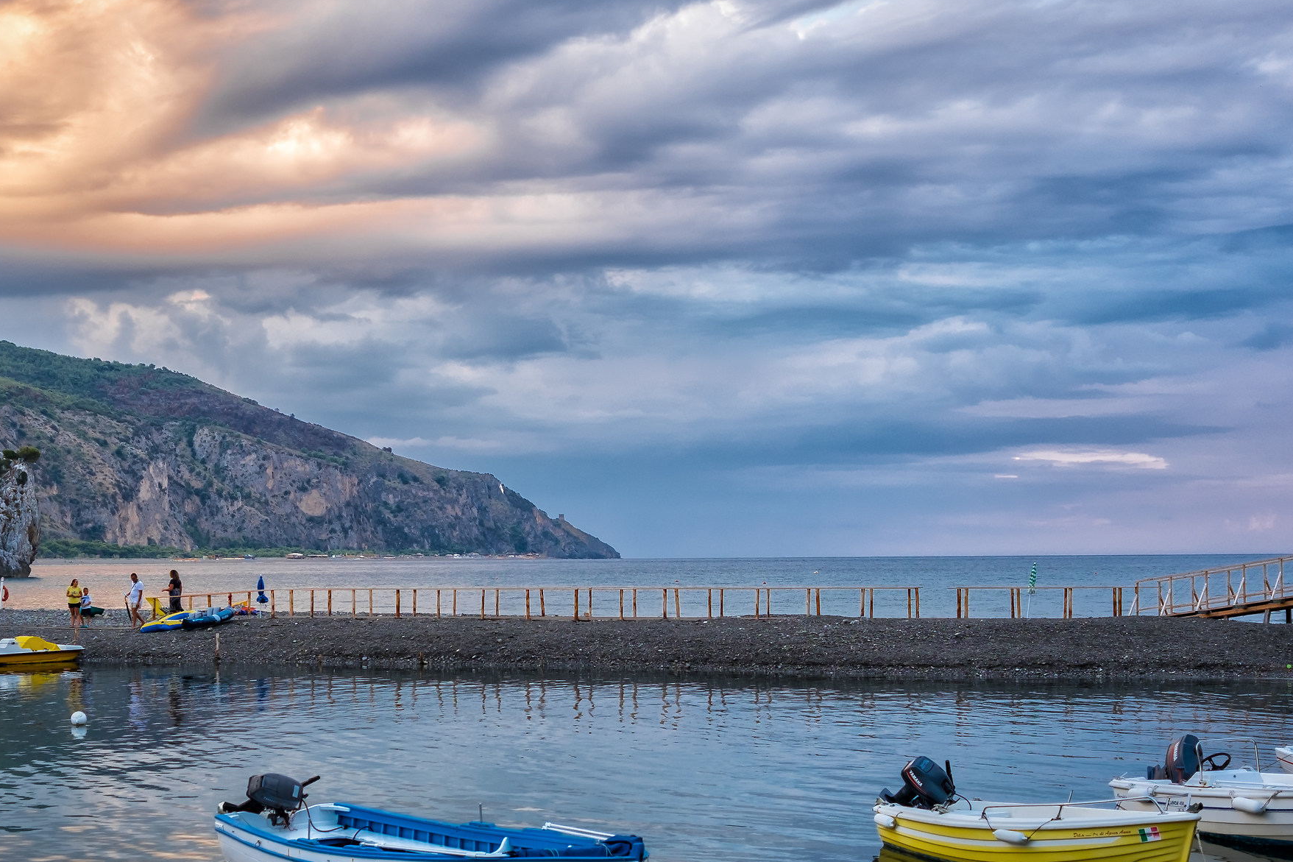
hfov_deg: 35.6
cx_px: 592
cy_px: 554
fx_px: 2011
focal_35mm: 56
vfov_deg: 24.1
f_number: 2.8
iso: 200
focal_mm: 27
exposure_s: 1/160
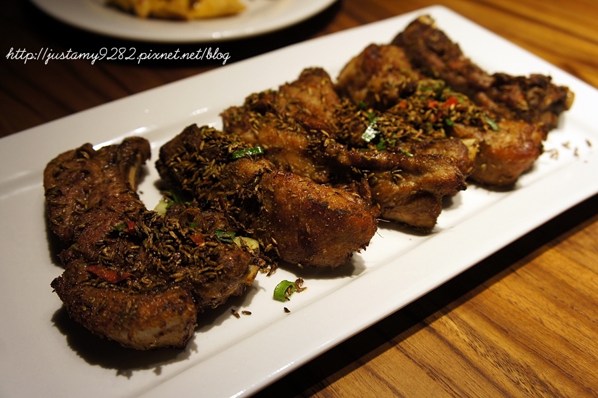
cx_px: 299
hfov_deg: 53.2
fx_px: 598
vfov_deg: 36.8
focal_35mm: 36
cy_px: 199
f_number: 4
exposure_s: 1/100
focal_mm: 24
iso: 200
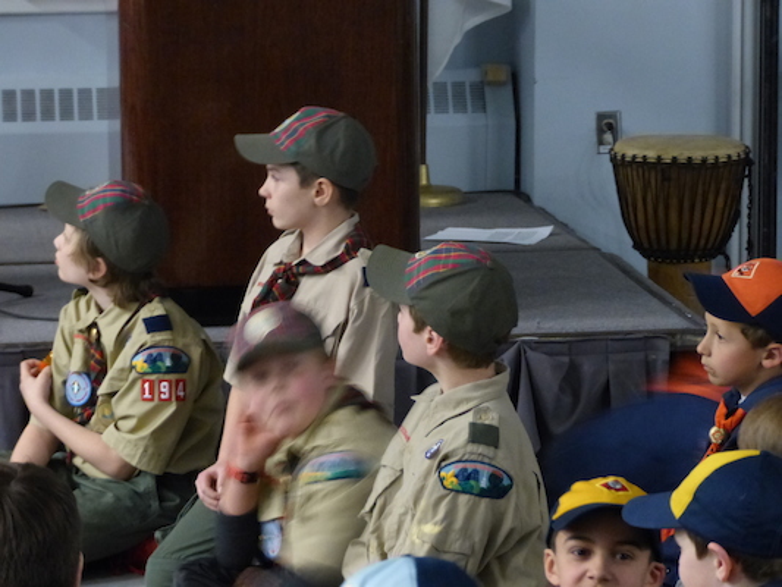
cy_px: 294
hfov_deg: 11.4
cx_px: 391
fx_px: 3909
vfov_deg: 8.6
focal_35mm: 173
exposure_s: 1/6
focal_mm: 31.1
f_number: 2.8
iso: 800
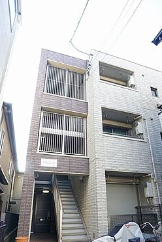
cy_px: 154
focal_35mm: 31
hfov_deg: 42.3
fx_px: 209
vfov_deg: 59.4
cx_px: 89
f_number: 4.5
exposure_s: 1/80
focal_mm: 16
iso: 100
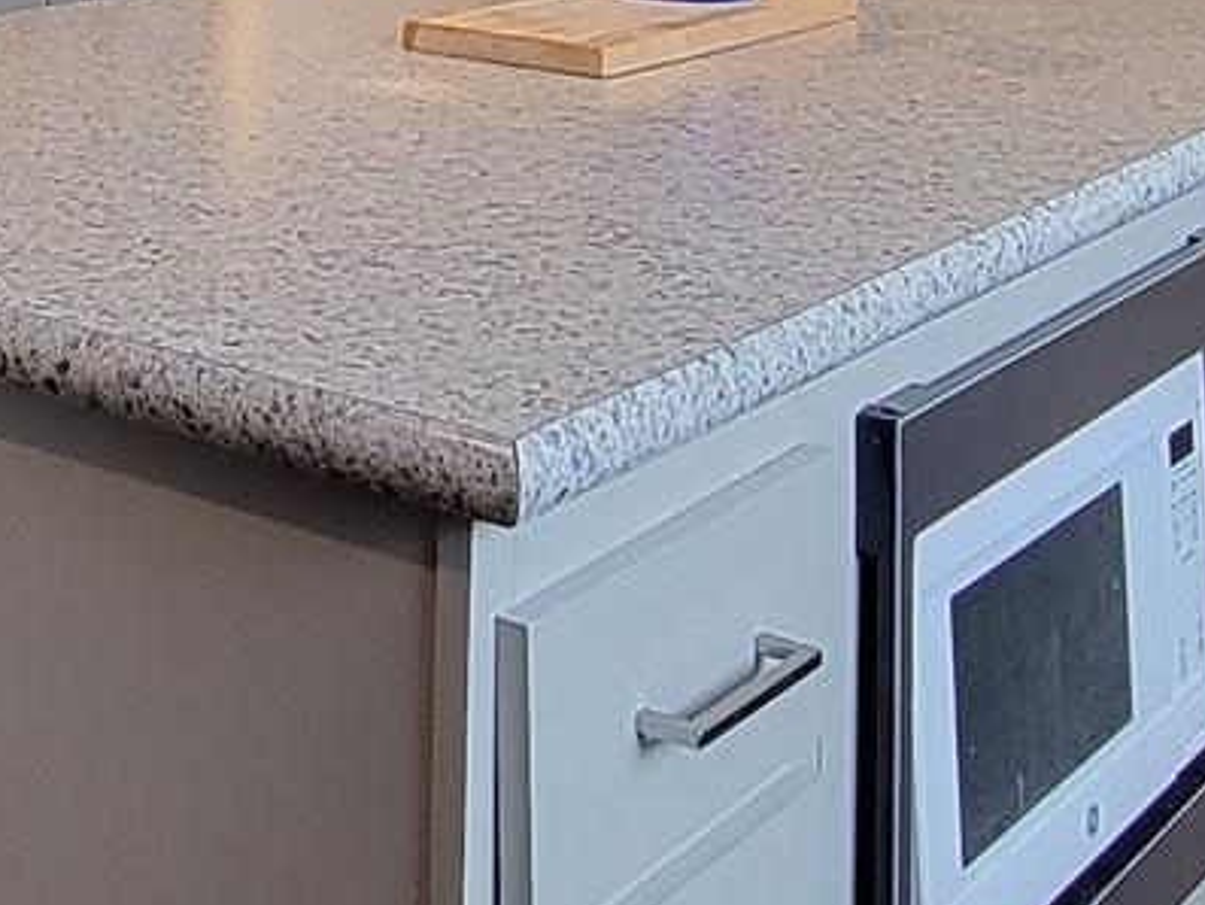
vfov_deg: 19.6
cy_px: -383
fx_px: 2333
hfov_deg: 27.5
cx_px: 30
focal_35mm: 67
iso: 200
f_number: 2.2
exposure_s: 1/60
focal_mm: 2.2
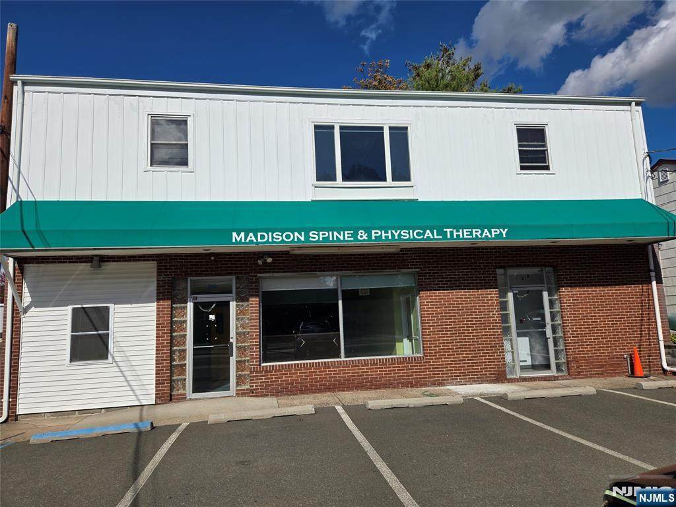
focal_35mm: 23
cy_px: 254
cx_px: 338
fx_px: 449
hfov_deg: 73.9
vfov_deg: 58.9
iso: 25
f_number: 1.8
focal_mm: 5.4
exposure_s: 1/4273
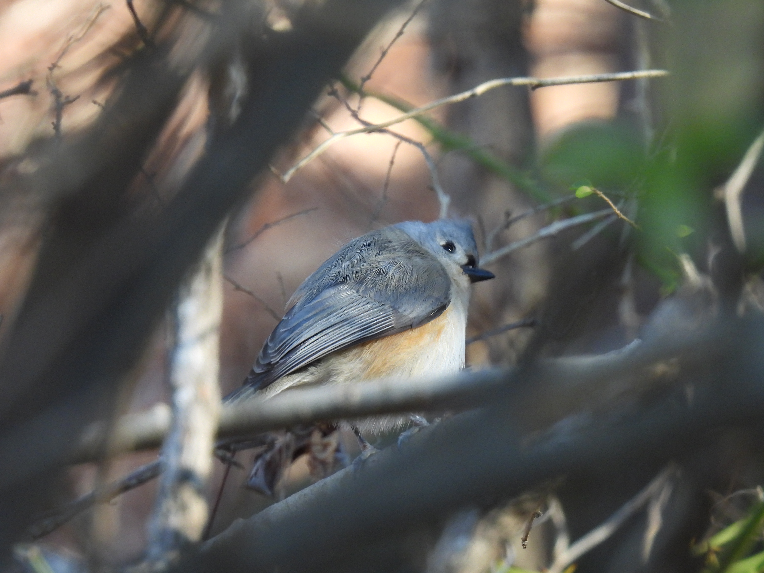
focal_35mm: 1100
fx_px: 24278
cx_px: 382
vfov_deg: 1.4
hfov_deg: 1.8
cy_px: 286
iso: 400
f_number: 5.6
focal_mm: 196
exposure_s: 1/100
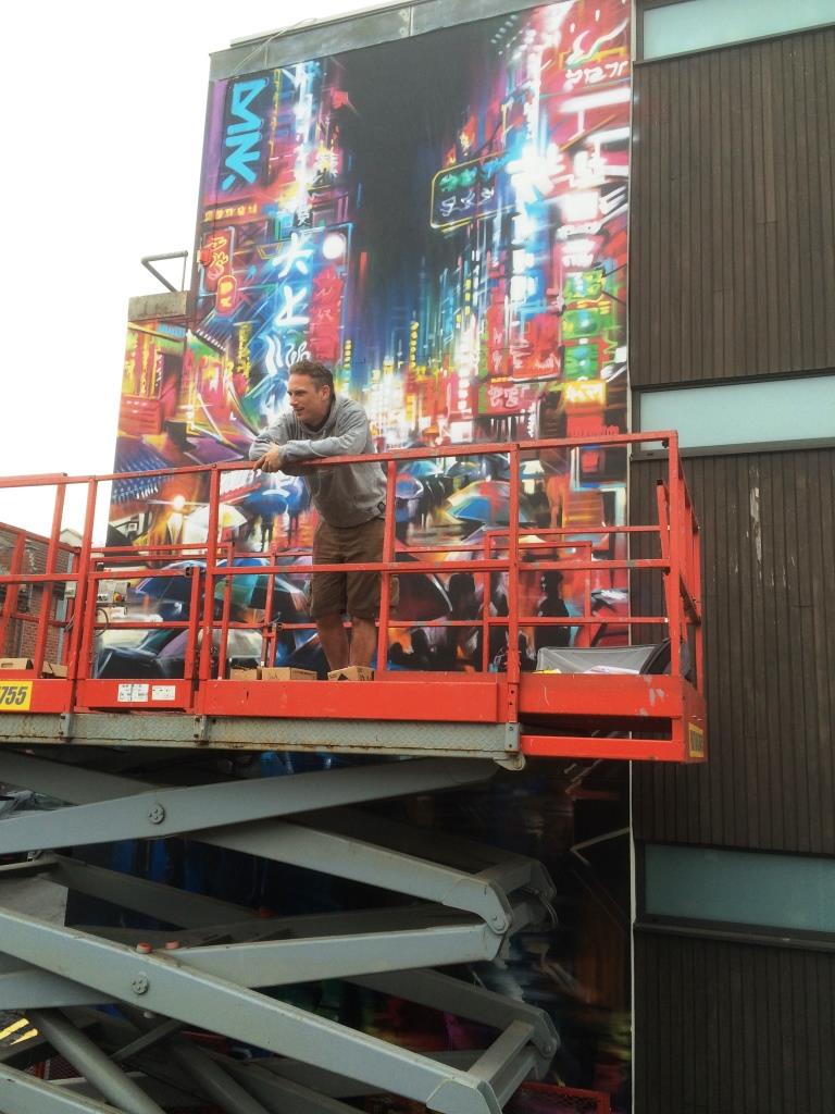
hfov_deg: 48.2
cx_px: 418
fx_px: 933
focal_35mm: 29
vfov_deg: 61.7
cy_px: 557
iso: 32
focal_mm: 4.15
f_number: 2.2
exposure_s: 1/100
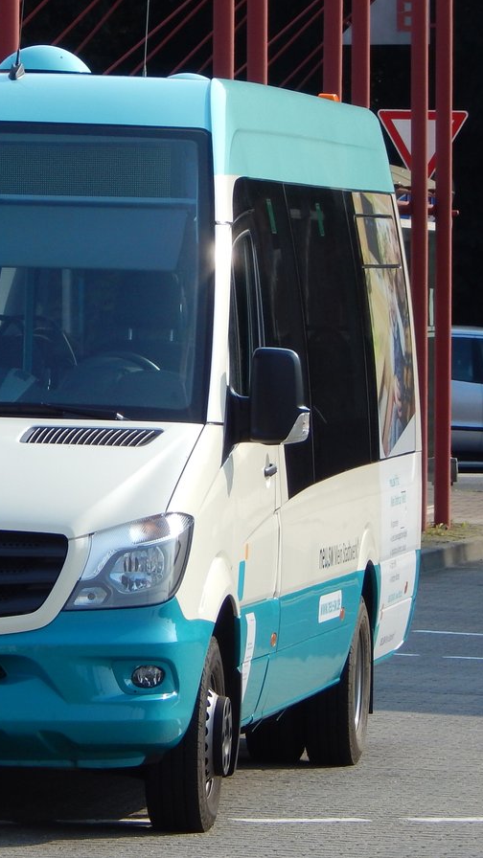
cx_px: 56
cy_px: 429
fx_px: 6876
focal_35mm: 302
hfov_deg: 4.0
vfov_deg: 7.1
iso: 125
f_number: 5.4
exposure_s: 1/500
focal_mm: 37.1
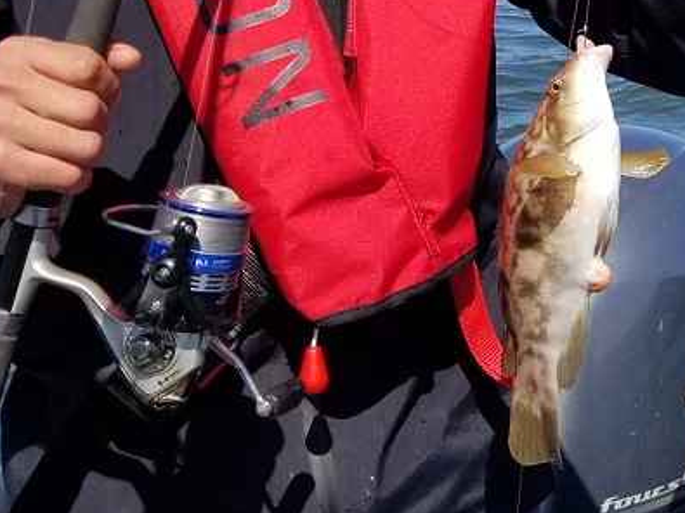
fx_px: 1563
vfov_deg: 18.4
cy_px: 64
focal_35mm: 79
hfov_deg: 22.5
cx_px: 857
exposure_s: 1/2368
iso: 50
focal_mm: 4.25
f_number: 1.7
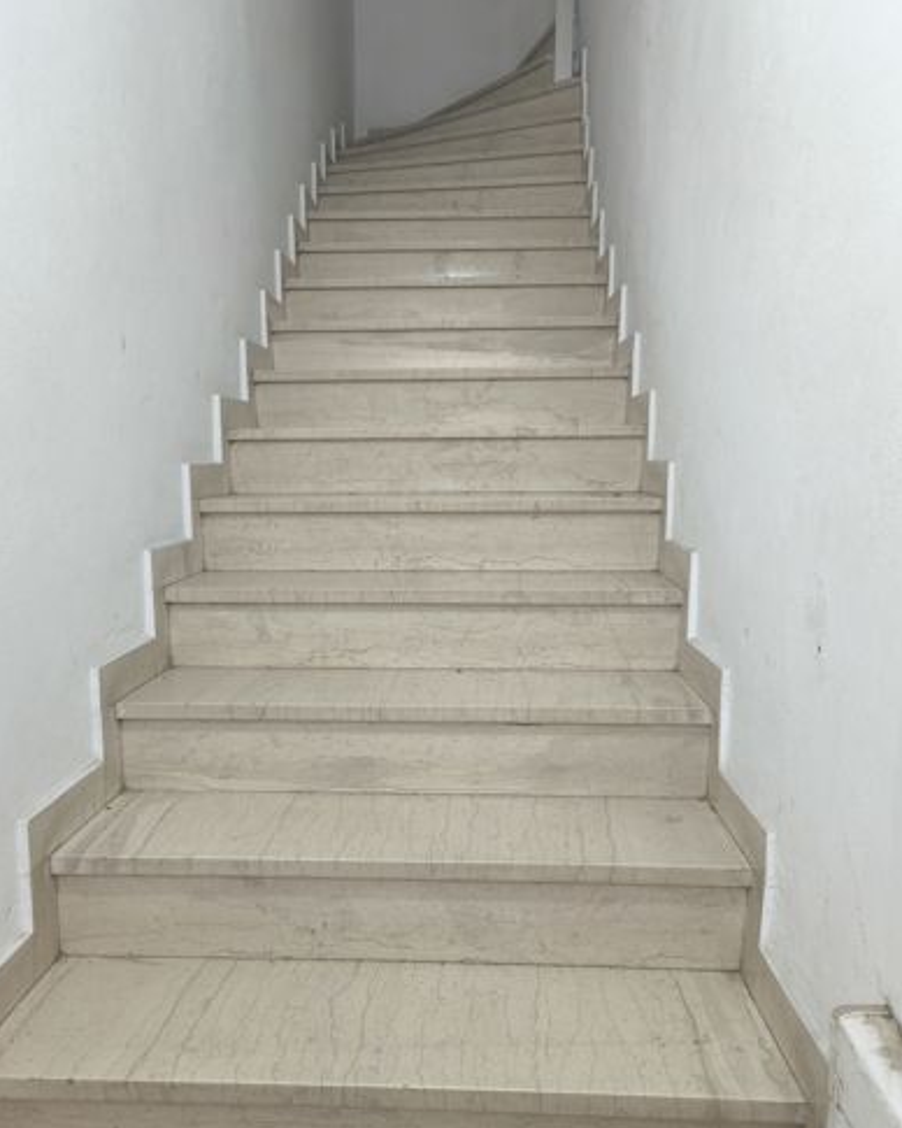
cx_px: 441
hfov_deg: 48.5
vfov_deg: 58.8
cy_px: 577
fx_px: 1001
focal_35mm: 30
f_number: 1.7
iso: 250
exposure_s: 1/50
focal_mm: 5.35
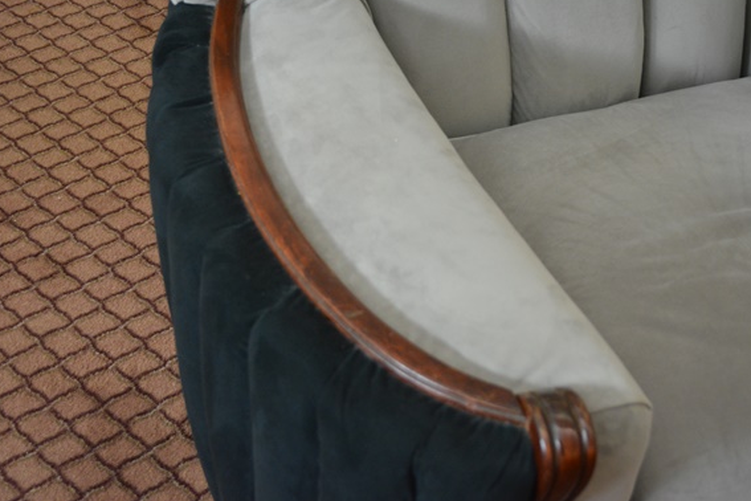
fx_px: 1126
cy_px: 248
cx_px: 393
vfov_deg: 25.1
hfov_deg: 36.9
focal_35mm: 54
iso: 2200
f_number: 5
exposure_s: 1/30
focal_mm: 34
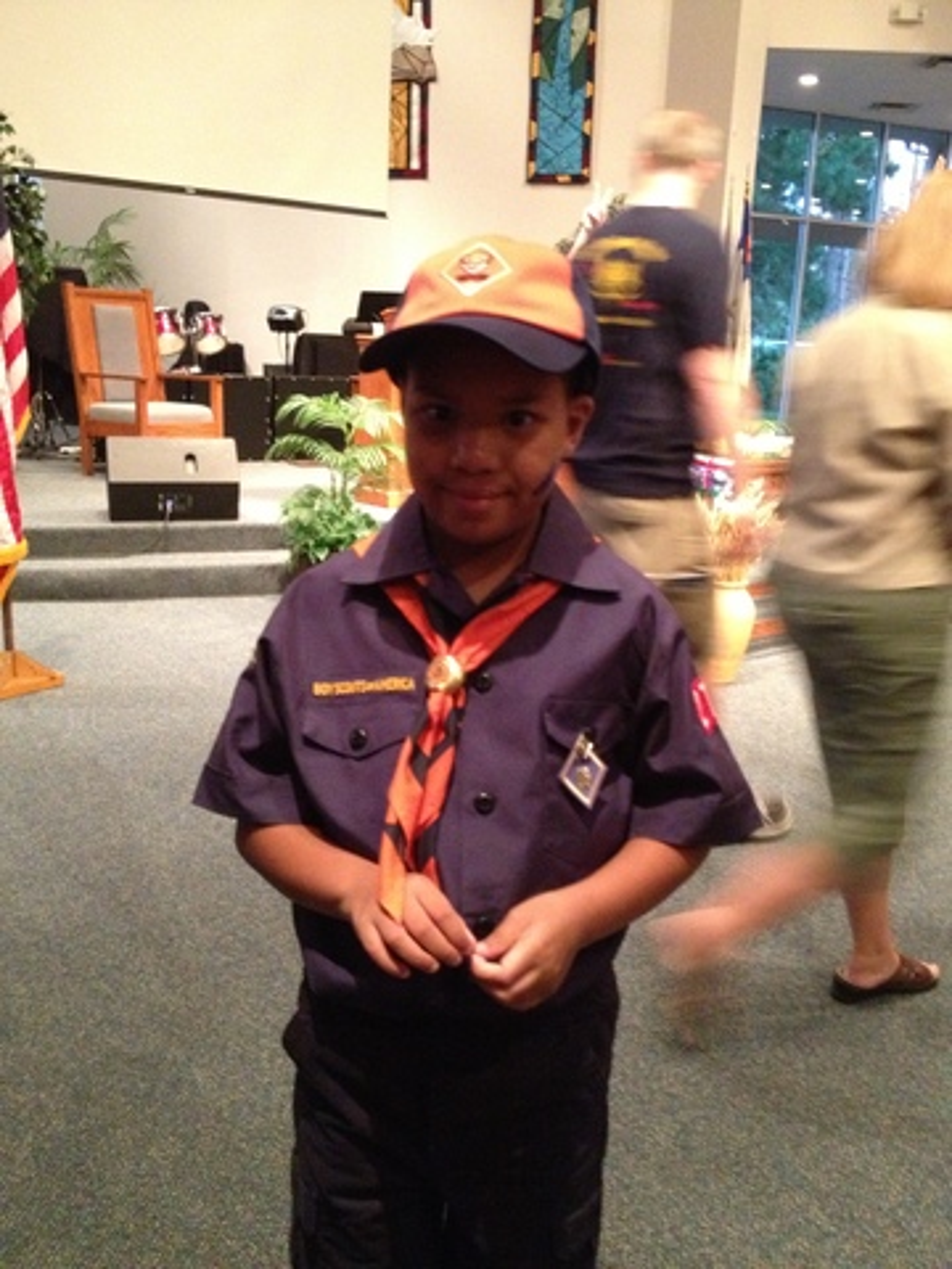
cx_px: 476
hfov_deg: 40.7
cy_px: 634
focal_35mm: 35
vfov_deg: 52.6
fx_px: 1283
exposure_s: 1/15
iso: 800
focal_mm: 4.28
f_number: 2.4
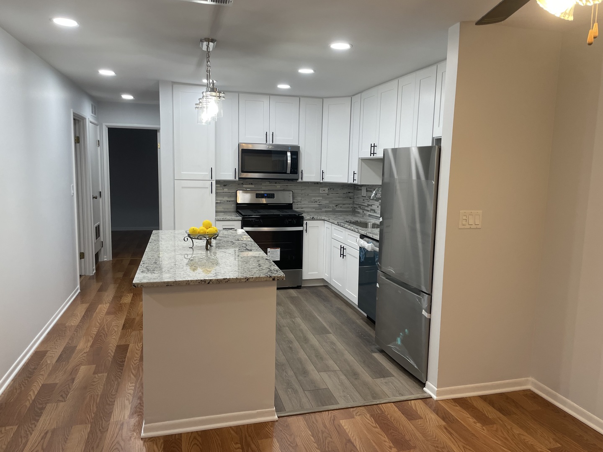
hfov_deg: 67.3
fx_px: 453
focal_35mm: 26
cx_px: 302
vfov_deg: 53.1
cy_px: 226
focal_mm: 4.2
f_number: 1.6
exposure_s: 1/120
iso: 100
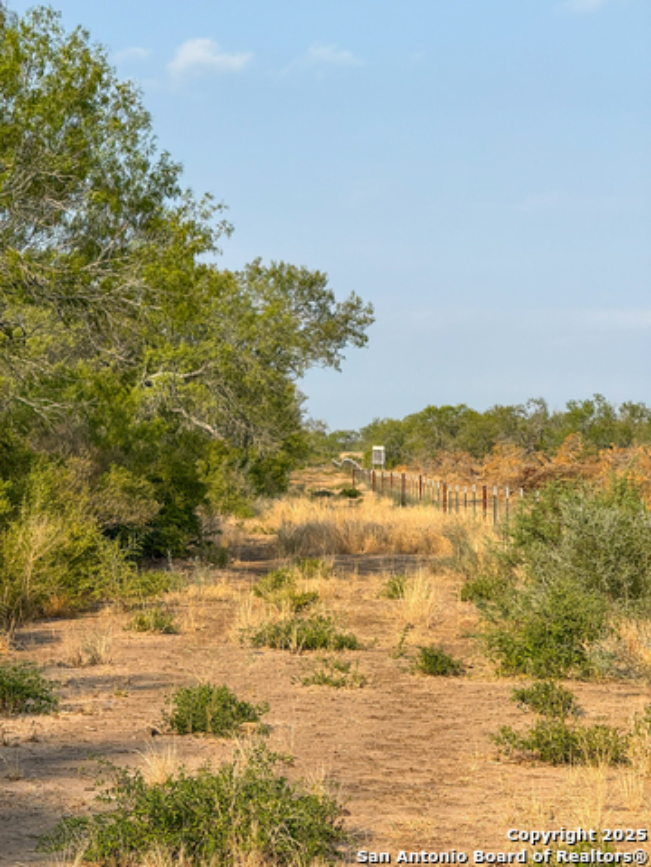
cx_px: 326
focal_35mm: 120
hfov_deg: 12.3
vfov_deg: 16.4
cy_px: 434
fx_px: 3009
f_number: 2.8
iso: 50
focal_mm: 15.66
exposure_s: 1/1200
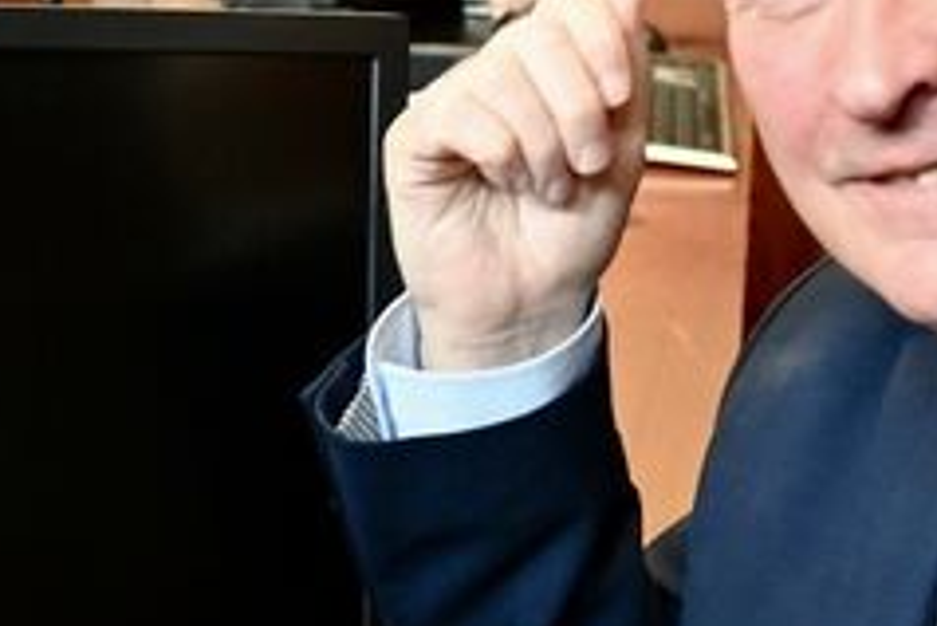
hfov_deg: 16.7
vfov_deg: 11.3
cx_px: 787
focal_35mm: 121
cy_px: 555
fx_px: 3151
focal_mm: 24
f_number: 3.2
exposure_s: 1/80
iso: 2000
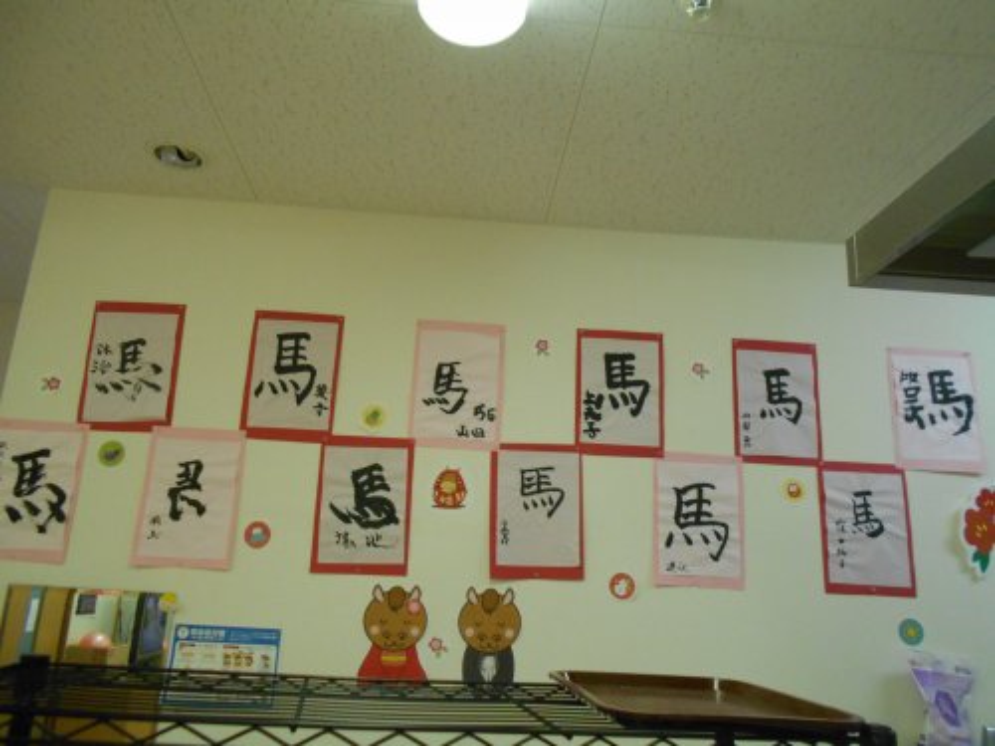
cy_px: 373
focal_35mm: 26
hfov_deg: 67.3
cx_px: 498
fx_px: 747
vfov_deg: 53.1
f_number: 3.2
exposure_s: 1/25
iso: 400
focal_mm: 4.6
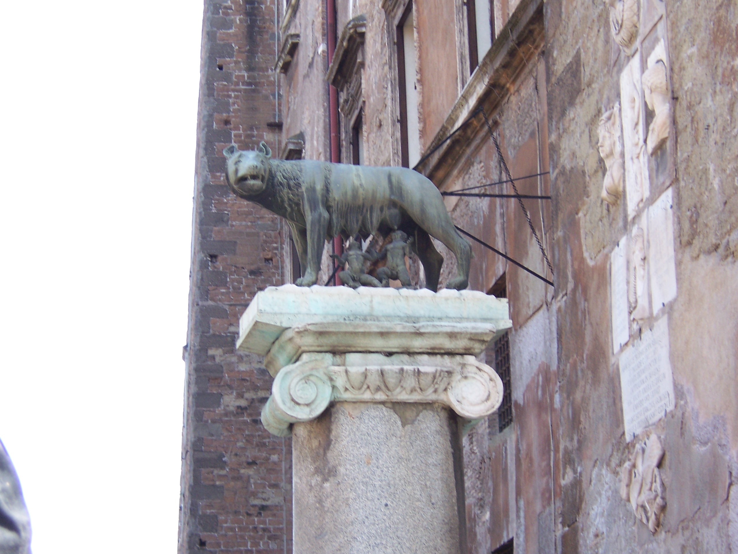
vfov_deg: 14.8
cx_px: 369
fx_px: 2132
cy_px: 277
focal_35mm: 100
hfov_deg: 19.6
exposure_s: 1/90
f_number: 4.9
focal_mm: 16.6
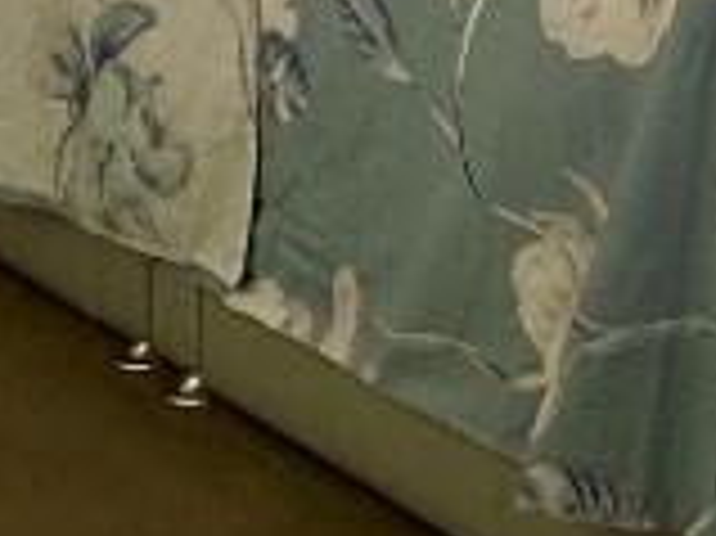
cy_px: -486
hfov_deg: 17.8
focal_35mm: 90
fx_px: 1860
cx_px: 1256
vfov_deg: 14.1
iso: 64
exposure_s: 1/99
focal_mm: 2.22
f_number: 2.2
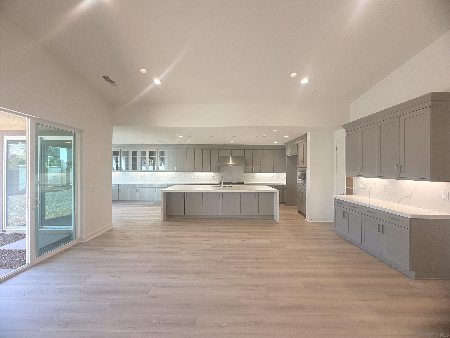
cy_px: 169
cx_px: 225
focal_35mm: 14
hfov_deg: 102.1
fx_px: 182
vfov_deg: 85.7
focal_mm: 2.22
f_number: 2.2
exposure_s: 1/120
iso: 125
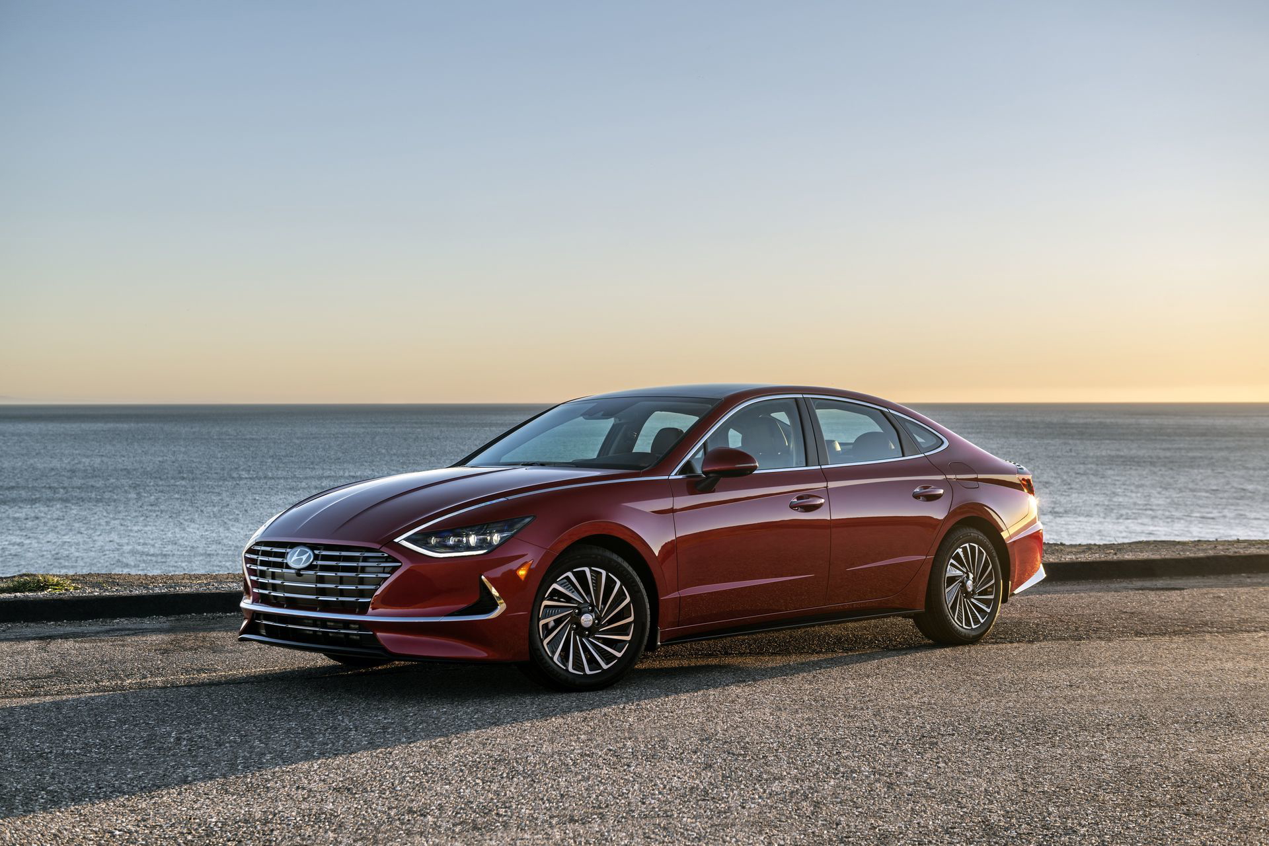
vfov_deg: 27.0
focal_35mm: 50
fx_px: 1762
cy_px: 423
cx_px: 634
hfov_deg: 39.6
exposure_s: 1/40
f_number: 5
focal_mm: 50
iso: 64
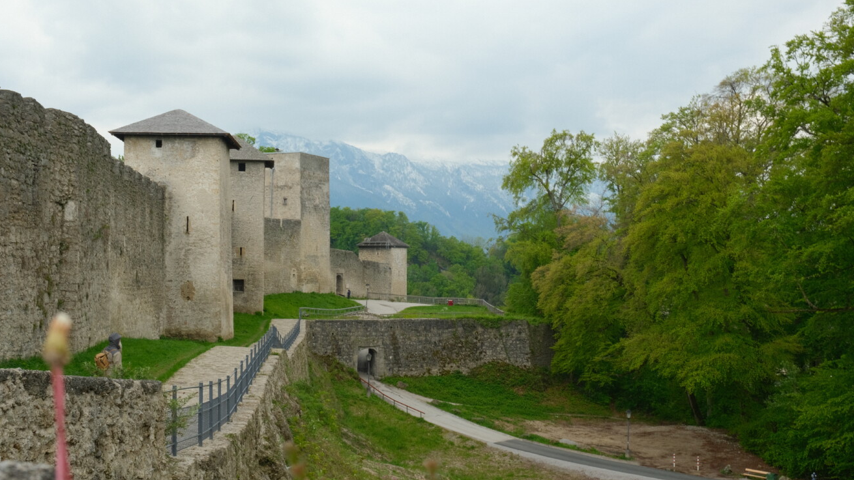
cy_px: 242
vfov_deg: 27.7
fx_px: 974
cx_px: 424
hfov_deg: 47.4
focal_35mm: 43
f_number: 9
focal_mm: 26.5
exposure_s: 1/125
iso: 320
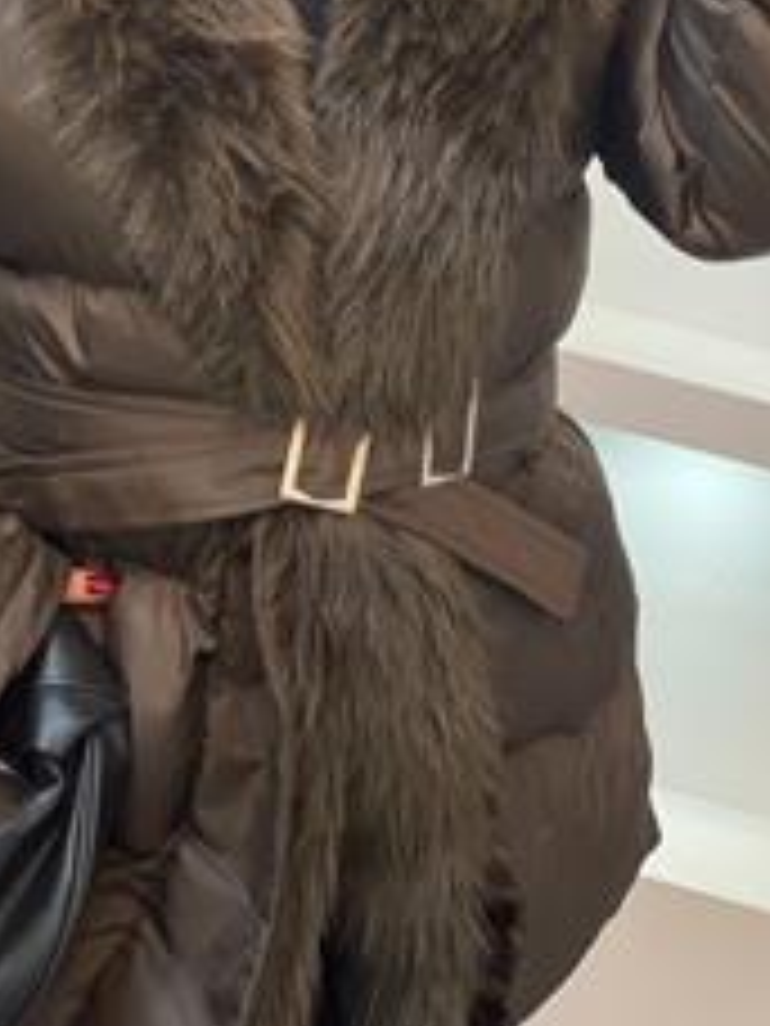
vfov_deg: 20.9
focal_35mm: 94
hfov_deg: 15.7
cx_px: 216
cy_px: 443
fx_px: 2788
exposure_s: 1/100
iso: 100
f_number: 2
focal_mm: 6
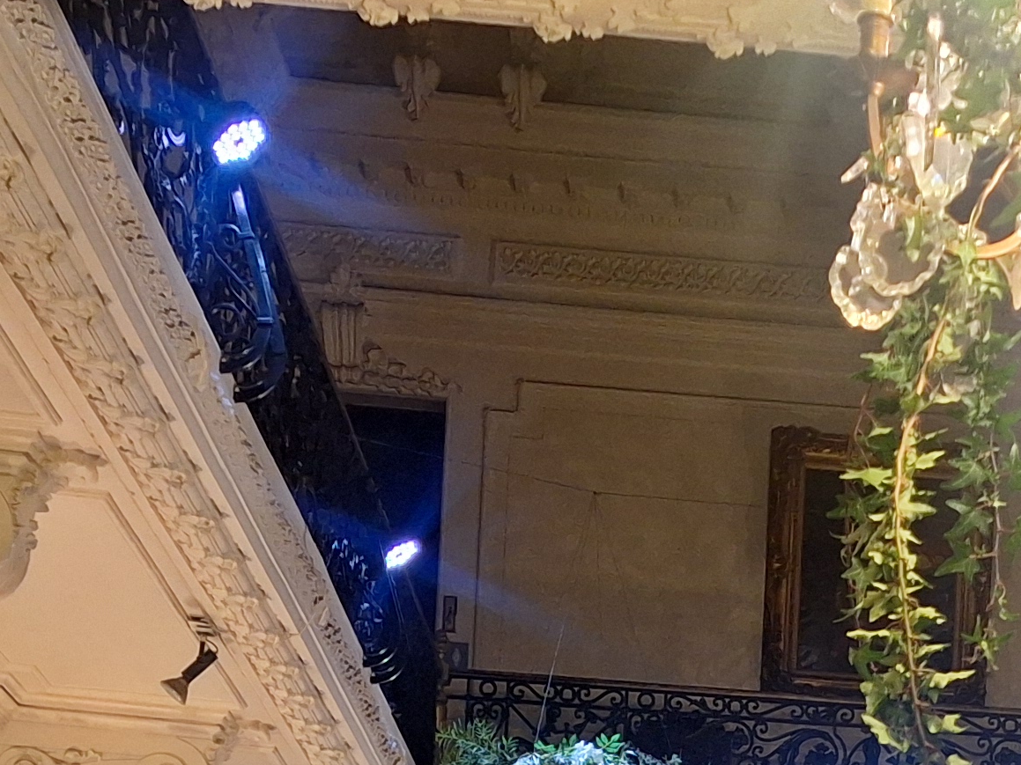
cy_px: 1316
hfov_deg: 23.4
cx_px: 950
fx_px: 2389
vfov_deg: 15.9
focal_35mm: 81
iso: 250
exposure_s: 1/50
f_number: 1.8
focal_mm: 5.54
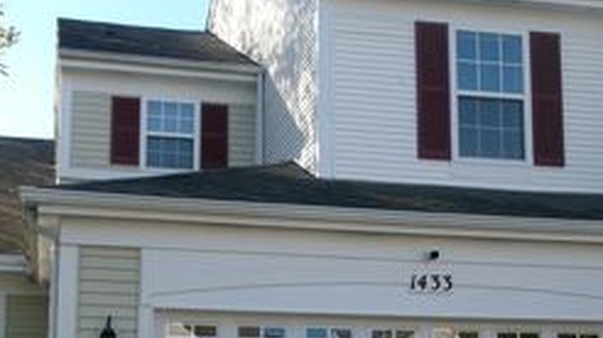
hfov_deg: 33.8
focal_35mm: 62
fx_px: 991
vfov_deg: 19.1
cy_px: 295
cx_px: 282
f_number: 10.8
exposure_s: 1/38
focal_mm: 5.1
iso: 100
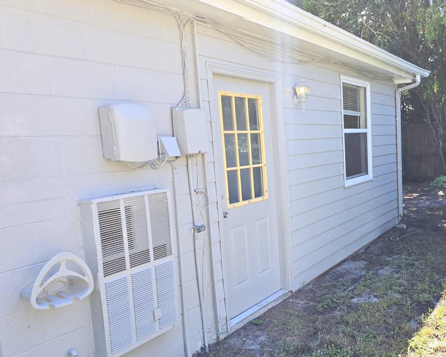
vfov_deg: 43.3
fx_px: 449
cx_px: 324
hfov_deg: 51.0
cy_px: 203
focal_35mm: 34
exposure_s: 1/157
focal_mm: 6.3
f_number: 1.7
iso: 12
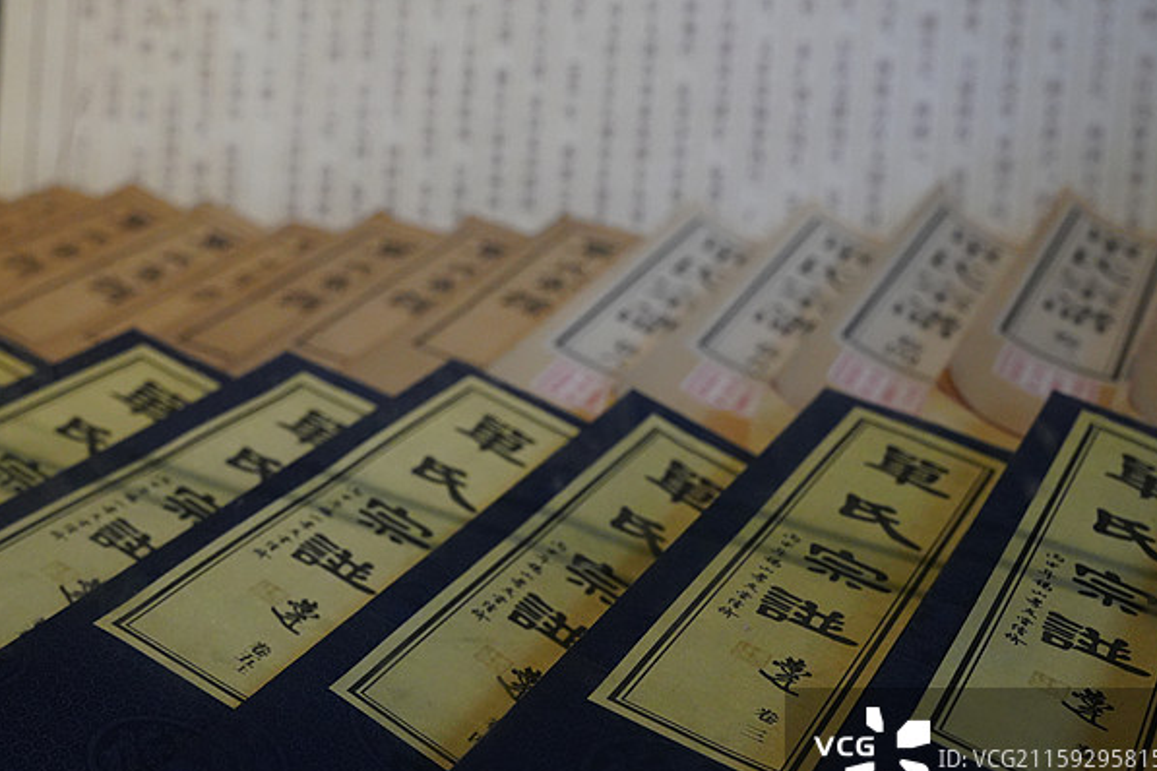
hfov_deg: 31.8
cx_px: 442
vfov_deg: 21.5
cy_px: 510
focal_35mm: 63
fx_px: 2025
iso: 5000
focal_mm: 47
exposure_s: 1/200
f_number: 8
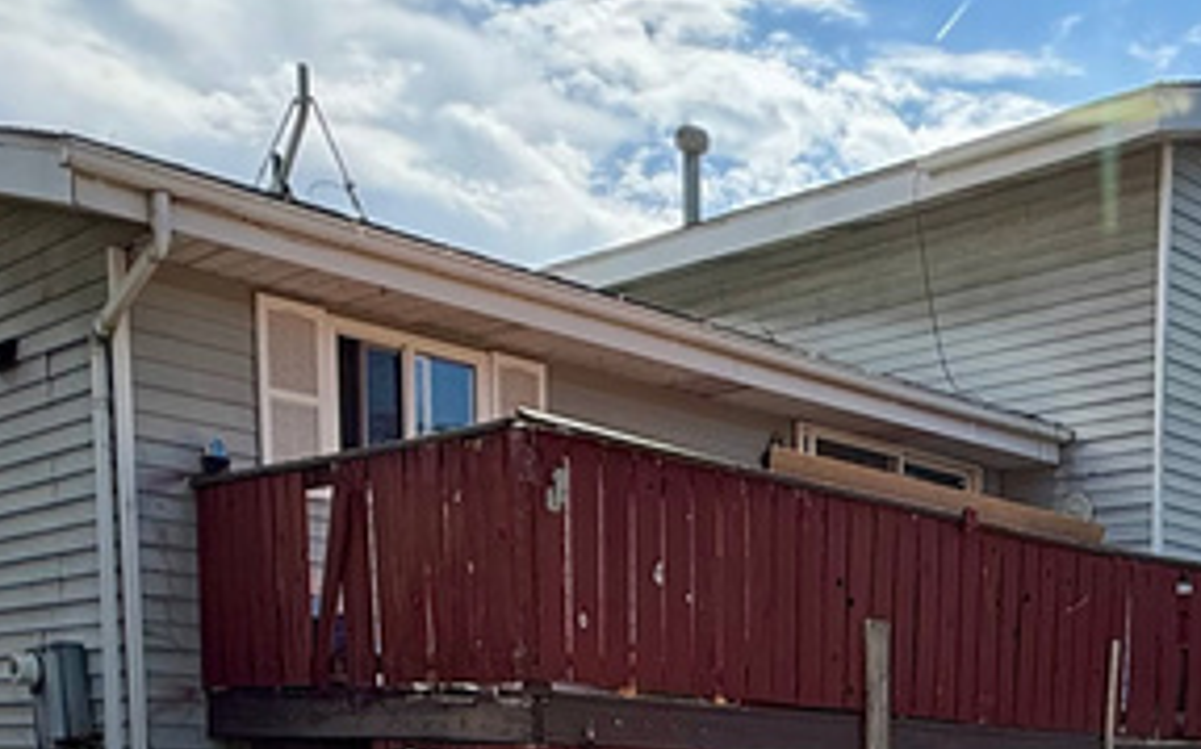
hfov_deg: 35.5
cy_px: 1025
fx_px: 1734
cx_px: 1121
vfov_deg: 21.5
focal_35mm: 53
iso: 50
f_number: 2.2
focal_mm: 2.22
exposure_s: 1/809
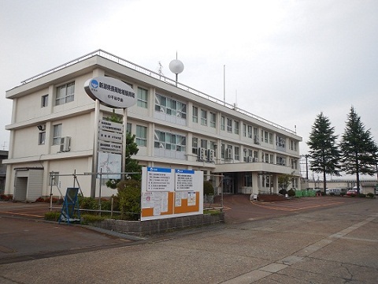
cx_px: 189
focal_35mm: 28
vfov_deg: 49.7
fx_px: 306
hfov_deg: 63.4
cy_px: 142
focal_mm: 5
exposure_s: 1/160
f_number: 3.9
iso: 125
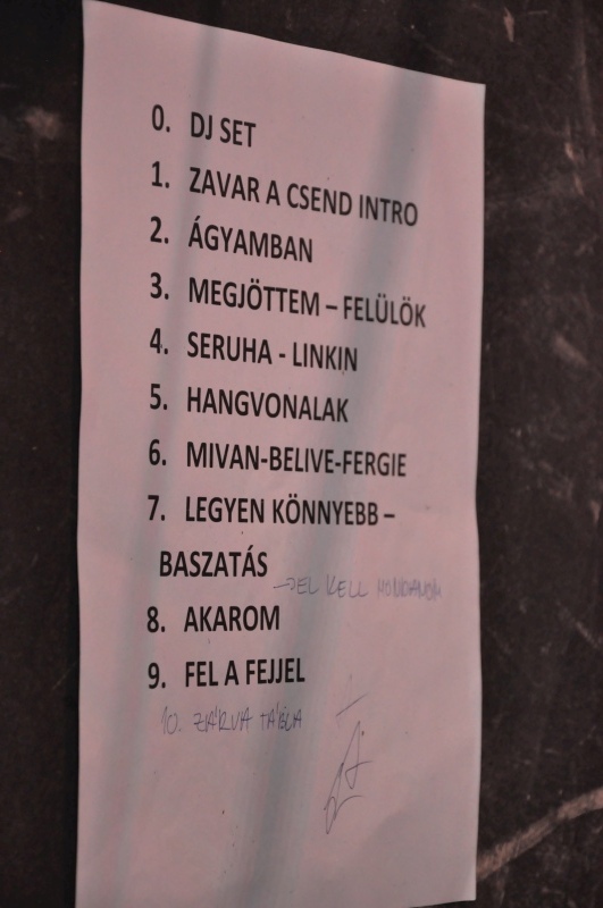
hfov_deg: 11.4
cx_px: 302
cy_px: 454
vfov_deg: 17.1
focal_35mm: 120
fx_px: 3024
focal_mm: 80
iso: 3200
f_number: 5.3
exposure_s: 1/60
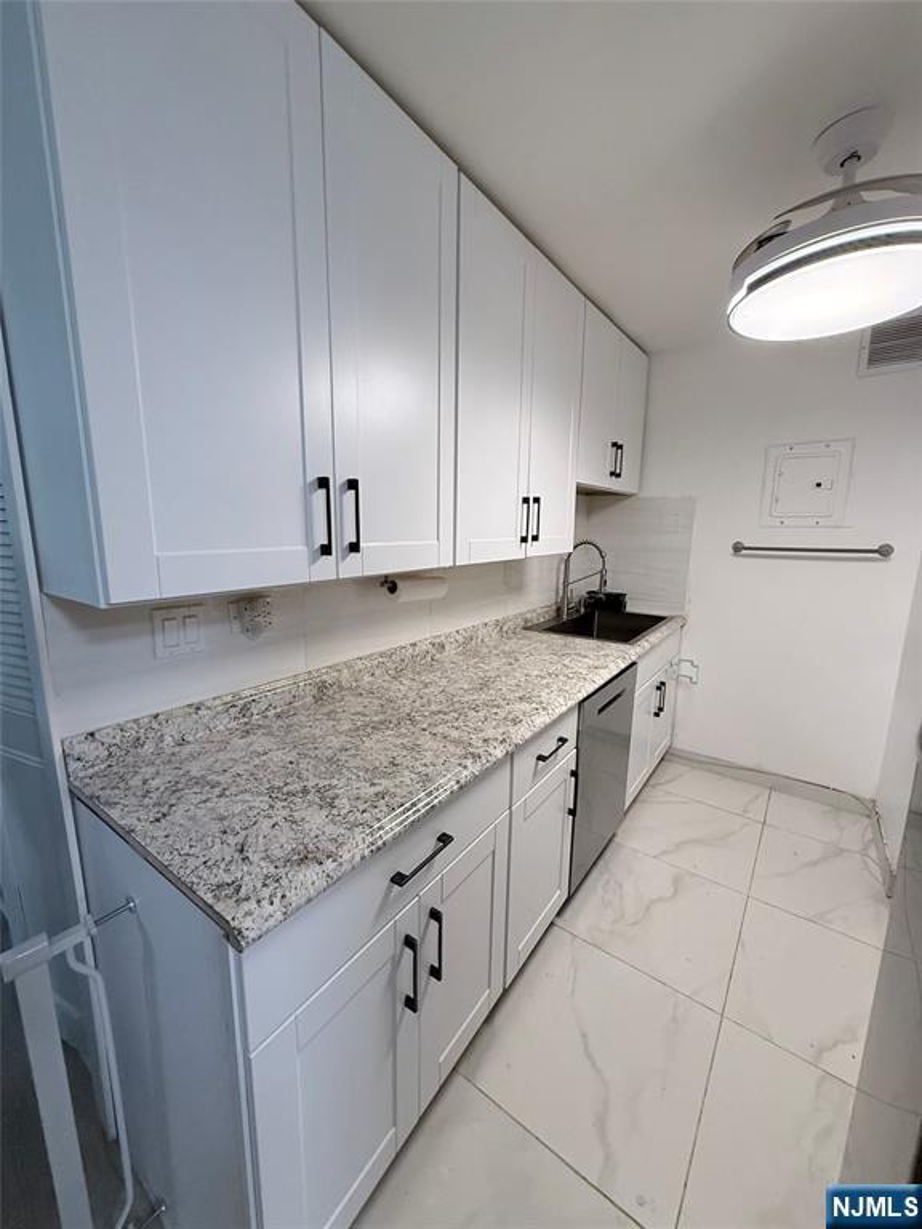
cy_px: 614
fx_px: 497
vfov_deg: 102.1
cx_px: 461
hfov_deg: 85.7
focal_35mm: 14
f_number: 2.2
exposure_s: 1/120
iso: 320
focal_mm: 2.22
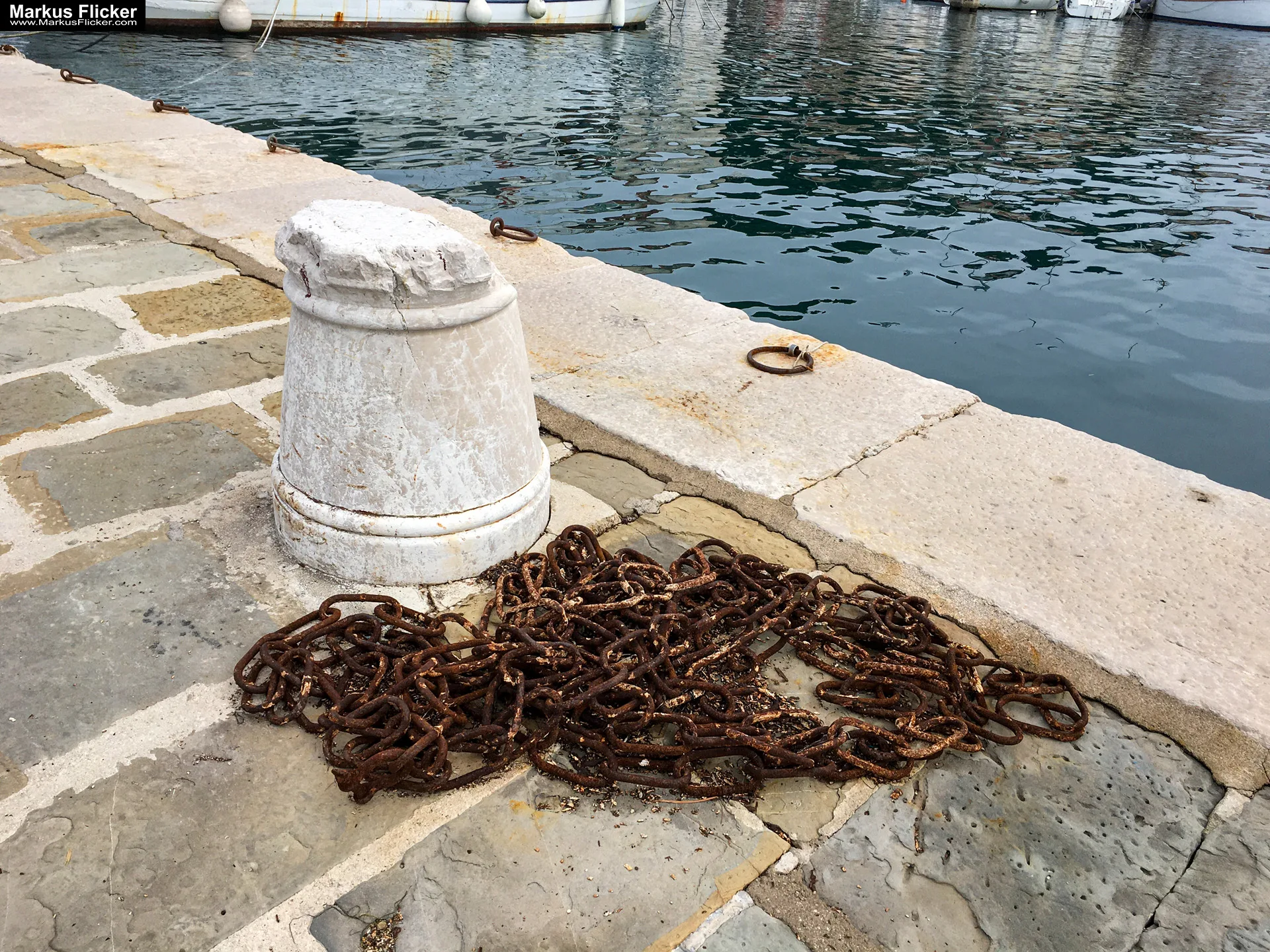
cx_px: 635
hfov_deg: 61.7
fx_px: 1064
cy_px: 476
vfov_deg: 48.2
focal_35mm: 29
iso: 25
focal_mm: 4.15
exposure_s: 1/1400
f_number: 2.2
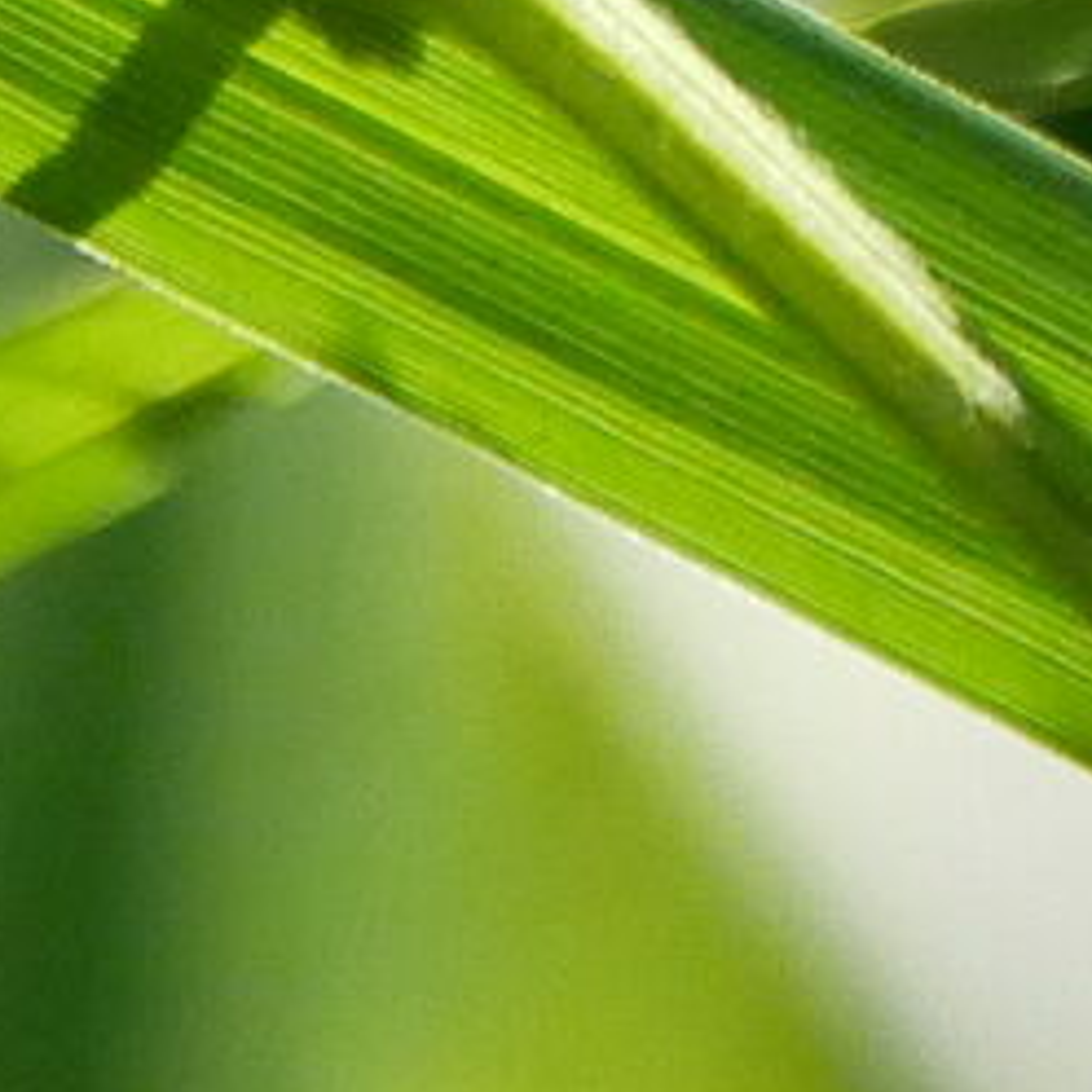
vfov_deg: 0.5
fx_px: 132590
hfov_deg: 0.5
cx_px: 339
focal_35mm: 3715
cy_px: -766
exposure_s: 1/5000
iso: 1600
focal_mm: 200
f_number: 4
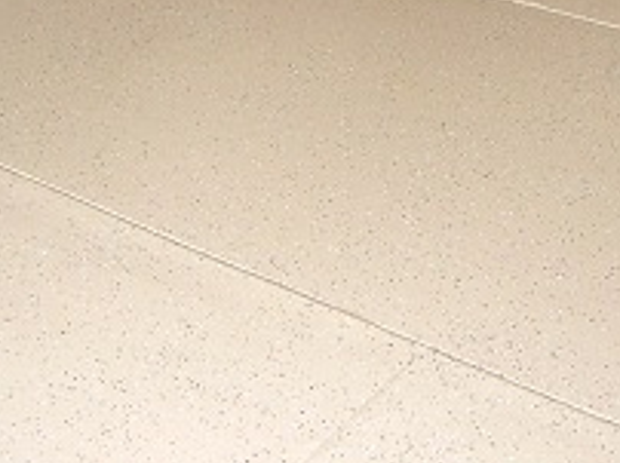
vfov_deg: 19.1
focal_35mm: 75
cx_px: 534
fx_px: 1342
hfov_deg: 25.4
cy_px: 8
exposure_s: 1/27.5
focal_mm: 4.7
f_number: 2.6
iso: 185
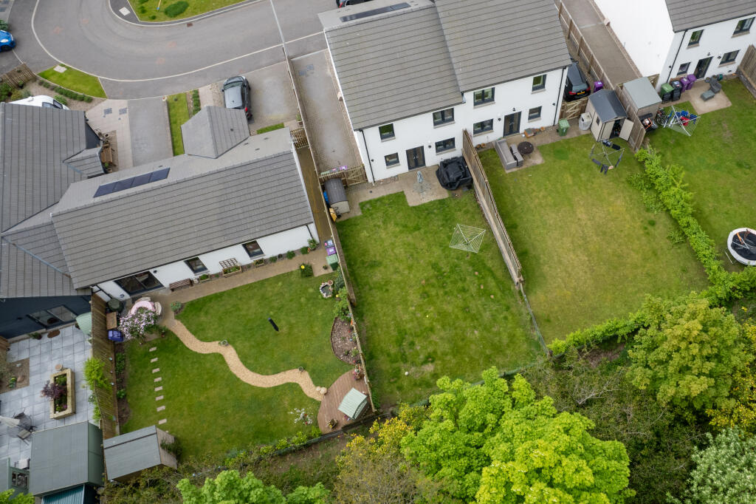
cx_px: 378
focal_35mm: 22
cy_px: 252
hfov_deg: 78.6
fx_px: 462
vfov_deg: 57.2
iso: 100
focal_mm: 8.38
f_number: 2.8
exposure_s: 1/125
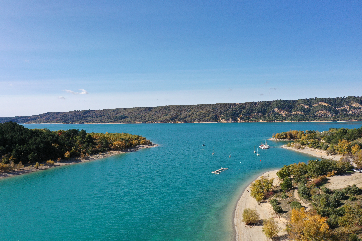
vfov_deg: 46.4
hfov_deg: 65.5
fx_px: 282
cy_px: 120
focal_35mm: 28
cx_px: 181
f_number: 5.6
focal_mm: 10.26
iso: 100
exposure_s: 1/500
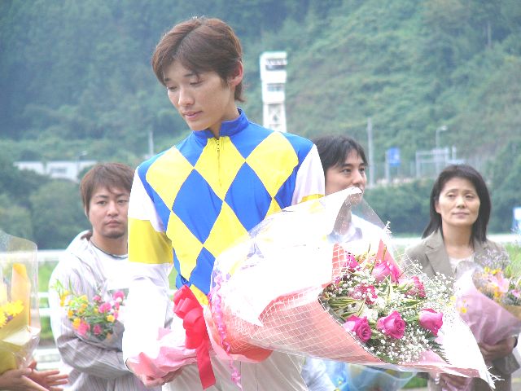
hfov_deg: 8.8
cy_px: 196
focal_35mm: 224
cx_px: 260
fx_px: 3371
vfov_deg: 6.6
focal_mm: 37.3
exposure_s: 1/60
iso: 50
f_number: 2.8
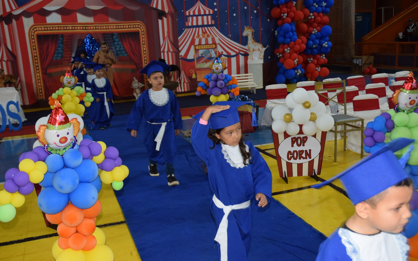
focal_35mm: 39
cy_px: 138
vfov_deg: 33.1
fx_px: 439
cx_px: 208
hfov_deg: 50.9
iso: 900
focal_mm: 25
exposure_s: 1/60
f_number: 3.8
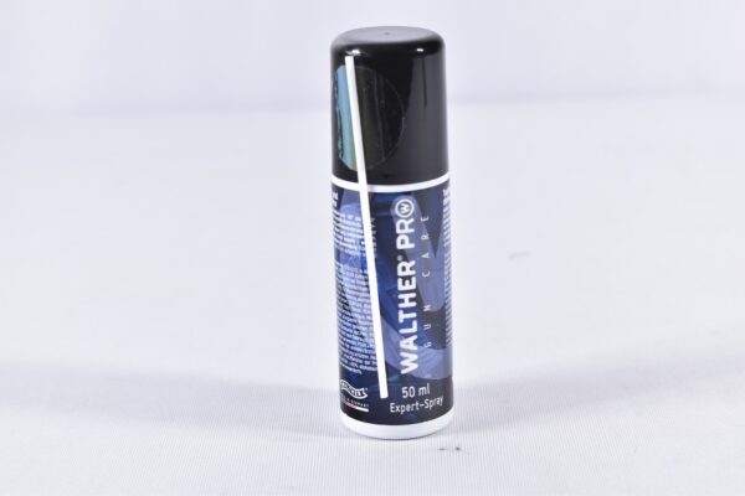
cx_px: 372
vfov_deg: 17.5
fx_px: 1614
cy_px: 248
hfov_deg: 26.0
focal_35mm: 78
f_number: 5.6
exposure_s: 1/40
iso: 640
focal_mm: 52
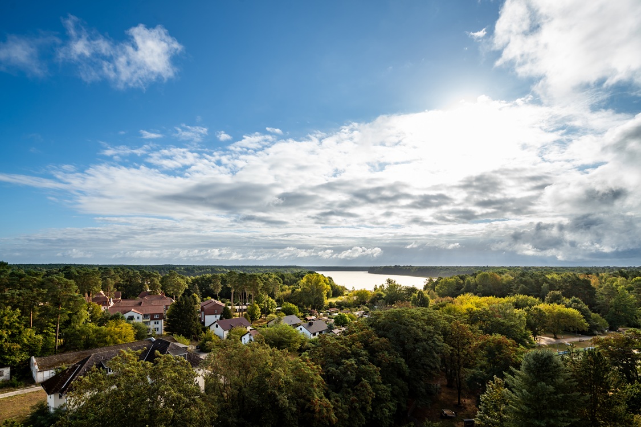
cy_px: 214
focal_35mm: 17
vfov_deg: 70.4
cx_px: 320
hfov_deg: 93.3
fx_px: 303
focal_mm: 17
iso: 100
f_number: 8
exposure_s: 1/250
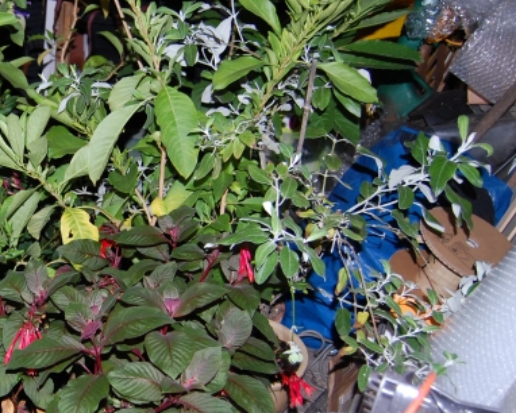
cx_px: 27
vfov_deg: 28.6
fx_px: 810
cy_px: 244
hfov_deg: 33.0
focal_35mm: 53
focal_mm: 18
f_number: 3.5
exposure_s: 1/60
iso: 400
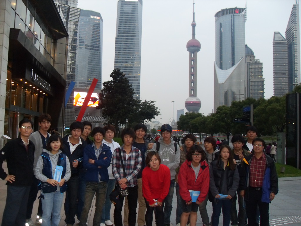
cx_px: 150
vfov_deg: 41.8
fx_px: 296
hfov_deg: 54.0
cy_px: 113
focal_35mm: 34
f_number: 2.8
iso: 200
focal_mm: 6.3
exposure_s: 1/45
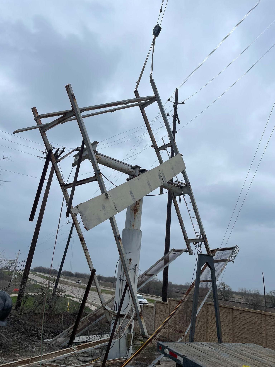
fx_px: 275
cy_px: 184
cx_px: 138
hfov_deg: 53.1
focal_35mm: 26
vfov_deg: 67.3
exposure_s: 1/2304
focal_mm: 4.2
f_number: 1.6
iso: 32
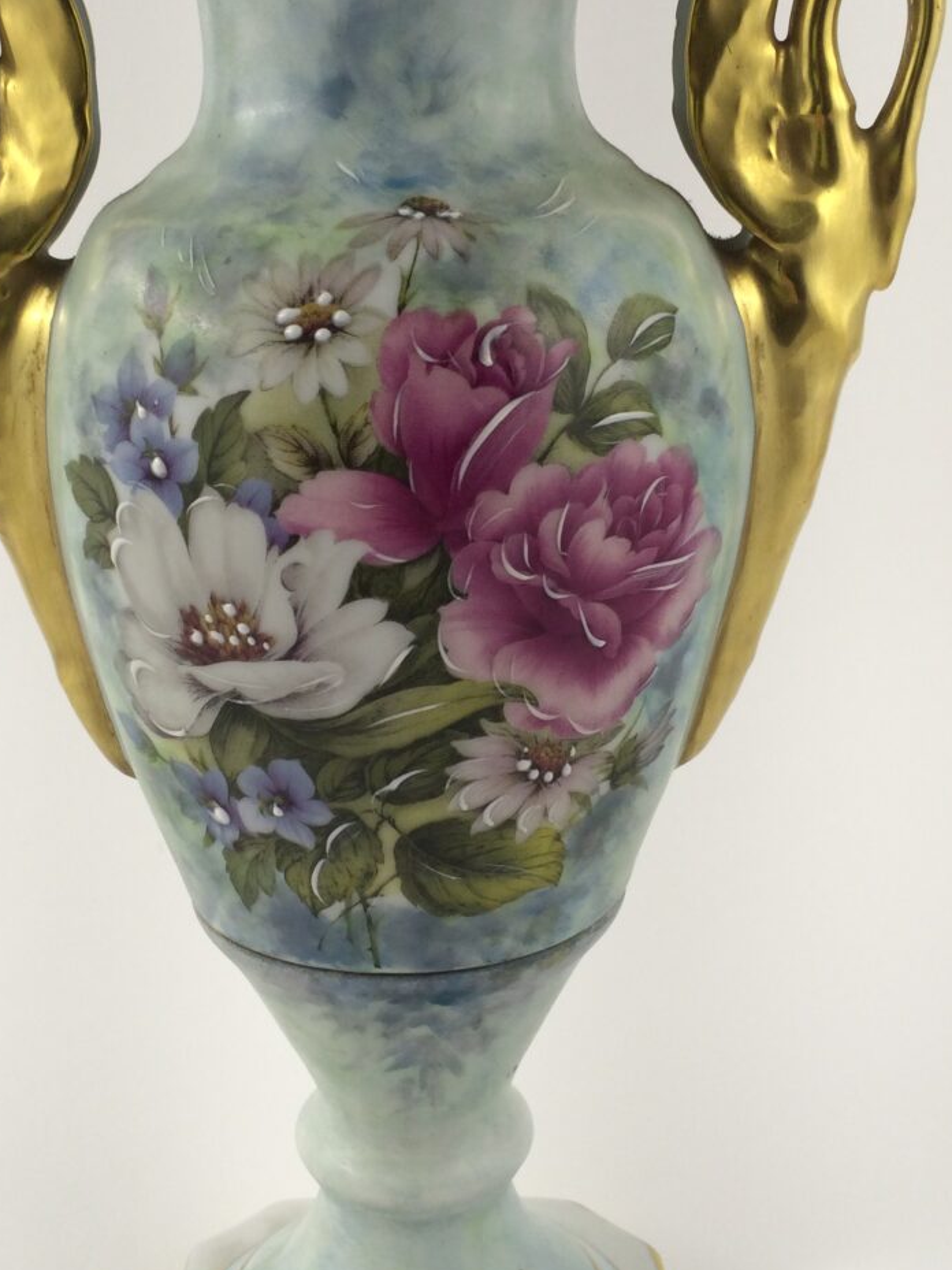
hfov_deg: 29.1
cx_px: 428
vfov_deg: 38.2
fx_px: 1833
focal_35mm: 50
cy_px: 588
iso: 32
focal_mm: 4.15
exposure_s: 1/270
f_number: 2.2
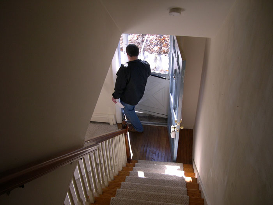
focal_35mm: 38
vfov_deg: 37.7
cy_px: 102
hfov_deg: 49.0
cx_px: 136
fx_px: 300
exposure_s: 1/128
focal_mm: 8
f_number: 2.8
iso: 100
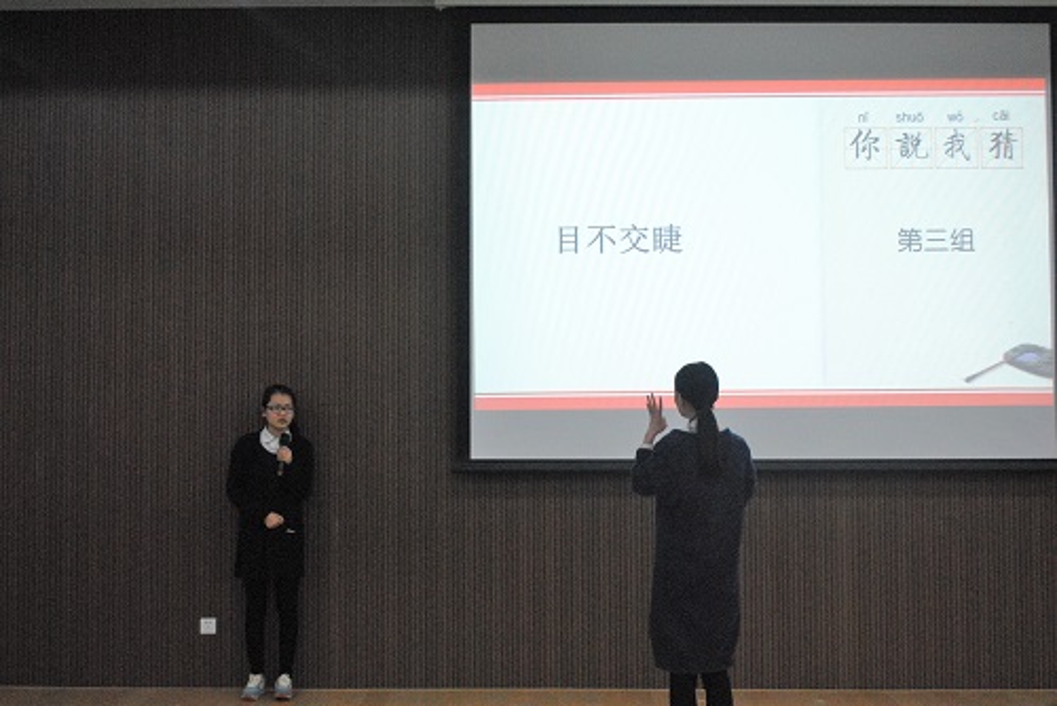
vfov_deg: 28.1
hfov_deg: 41.1
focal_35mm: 48
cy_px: 353
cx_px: 528
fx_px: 1410
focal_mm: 32
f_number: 5
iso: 1600
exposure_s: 1/50
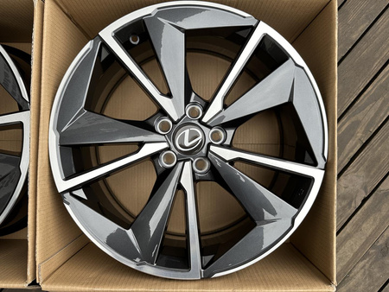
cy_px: 146
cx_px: 194
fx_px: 270
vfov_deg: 56.9
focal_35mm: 24
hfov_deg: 71.6
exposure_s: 1/309
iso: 80
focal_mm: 6.86
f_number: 1.78
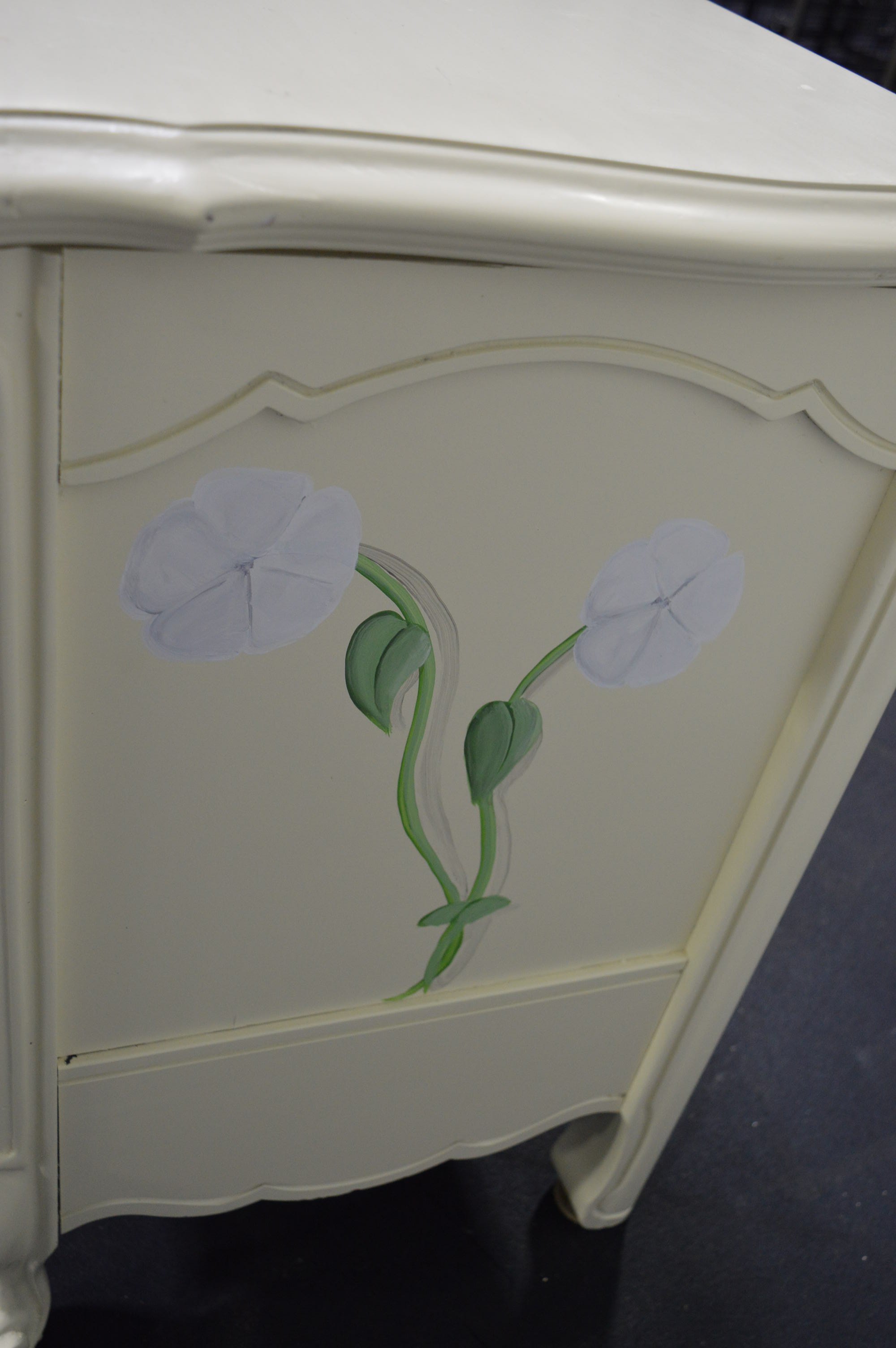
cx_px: 448
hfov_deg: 38.3
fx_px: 1290
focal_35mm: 34
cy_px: 674
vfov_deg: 55.1
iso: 800
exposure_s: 1/60
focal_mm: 23
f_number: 5
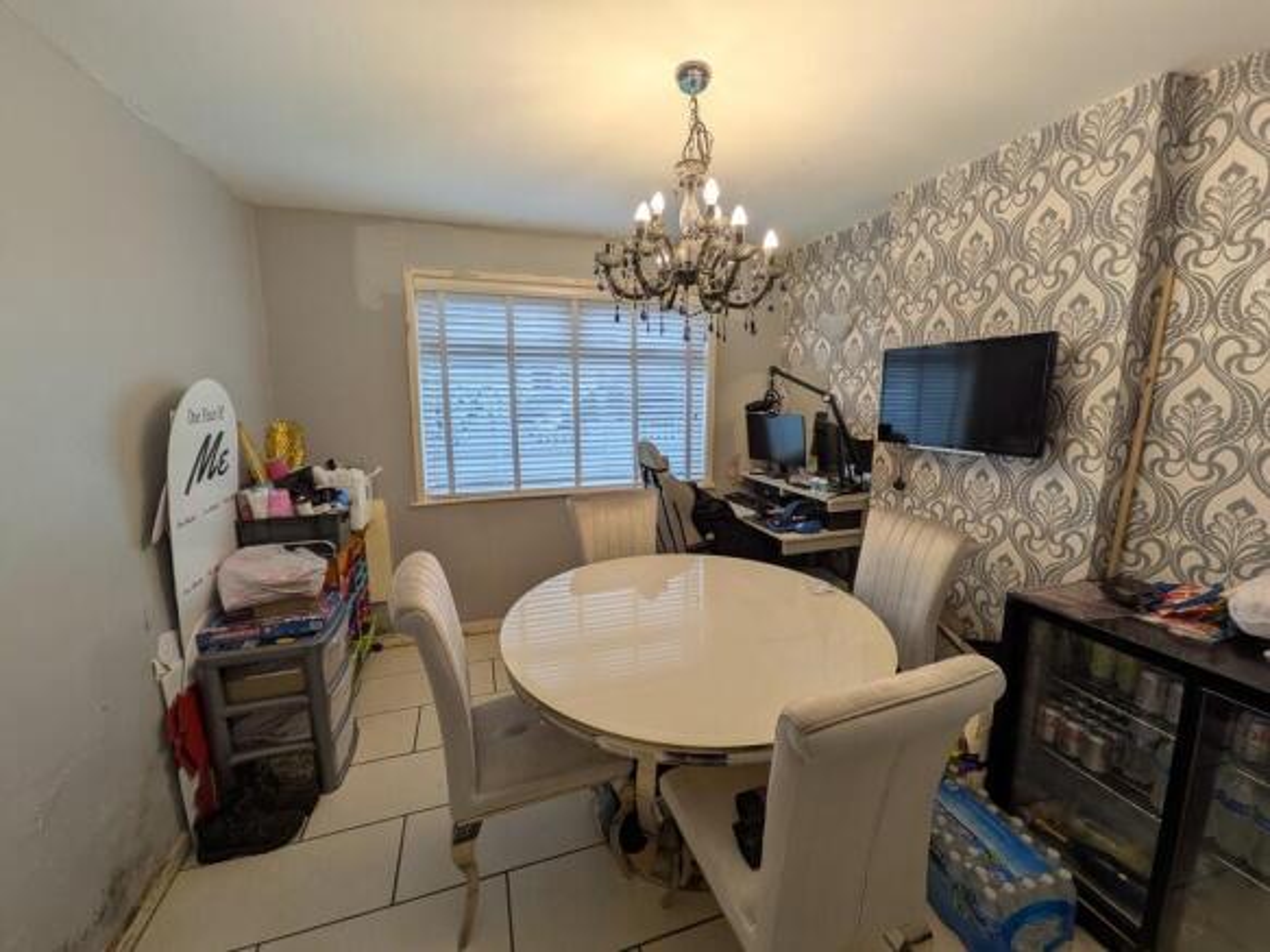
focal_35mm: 14
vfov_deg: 85.7
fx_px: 514
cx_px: 635
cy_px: 476
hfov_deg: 102.1
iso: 47
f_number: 2.2
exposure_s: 1/81.1
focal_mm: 1.85
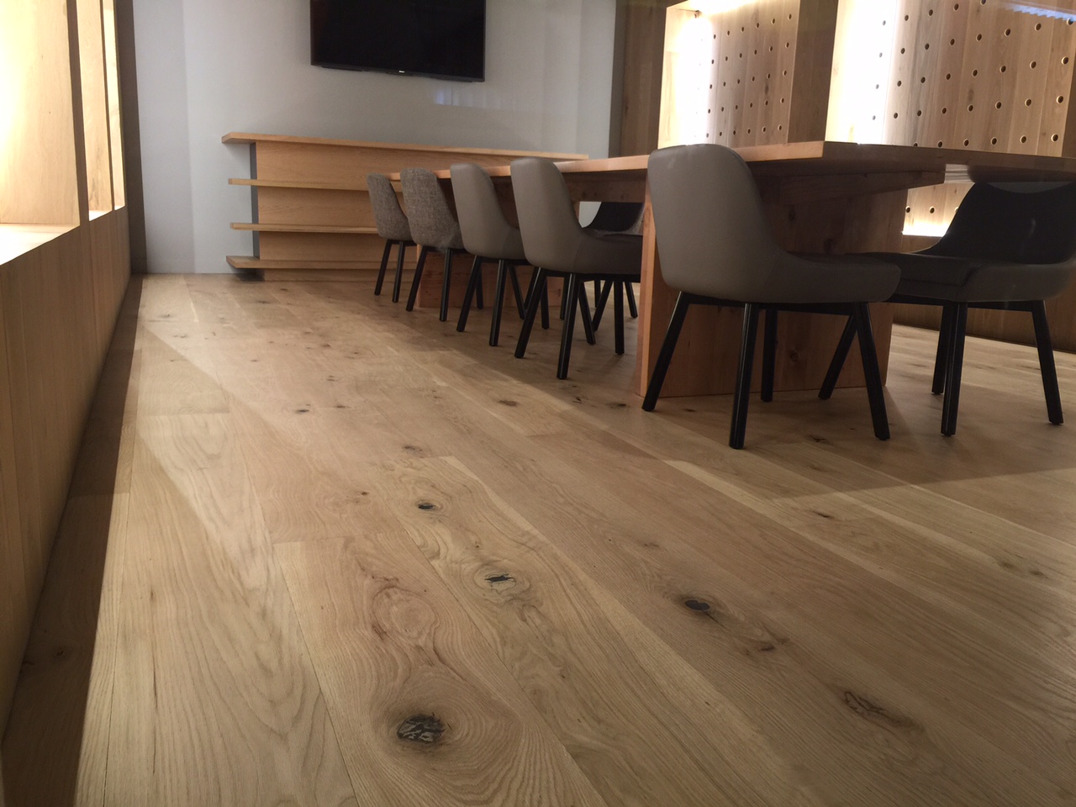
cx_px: 538
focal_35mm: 29
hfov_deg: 61.7
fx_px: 901
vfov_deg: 48.2
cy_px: 404
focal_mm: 4.15
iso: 40
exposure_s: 1/17
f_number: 2.2
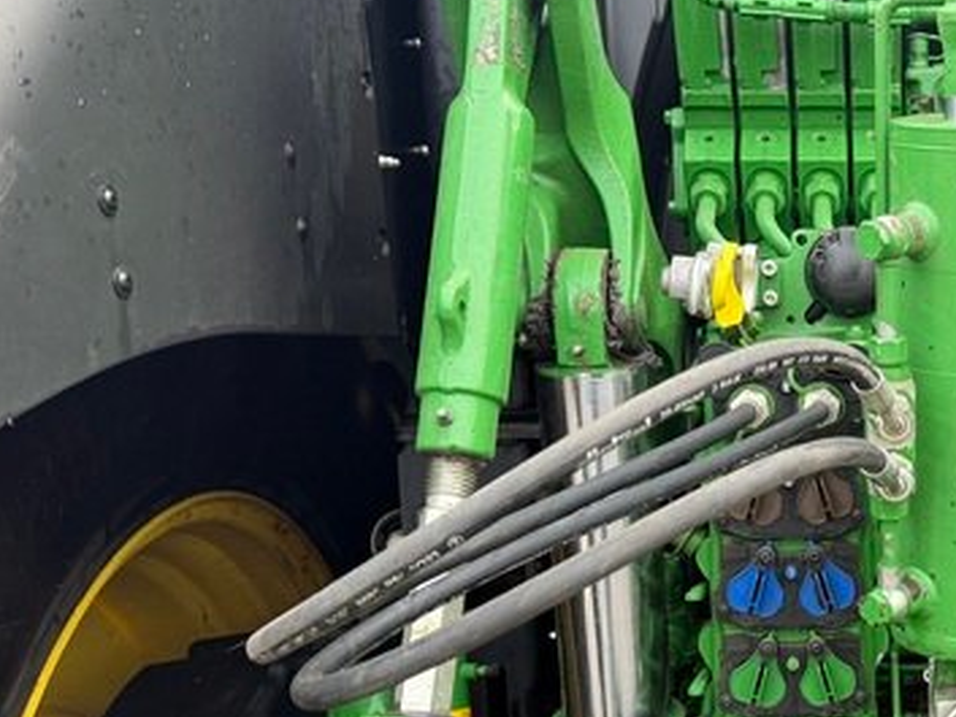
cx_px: 905
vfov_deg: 28.3
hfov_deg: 34.8
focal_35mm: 51
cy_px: 502
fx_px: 1409
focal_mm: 6.76
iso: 160
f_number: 1.78
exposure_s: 1/121
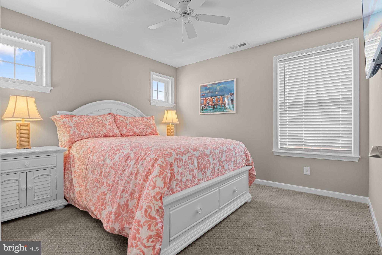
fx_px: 194
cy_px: 128
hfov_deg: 89.1
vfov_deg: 66.5
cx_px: 191
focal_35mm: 18
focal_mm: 12.2
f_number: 6.3
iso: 200
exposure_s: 1/3
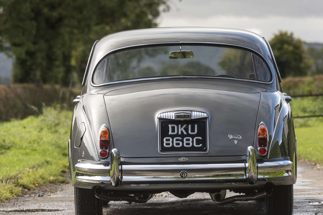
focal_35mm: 253
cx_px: 182
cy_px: 112
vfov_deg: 5.4
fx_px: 2271
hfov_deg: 8.1
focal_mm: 190
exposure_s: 1/125
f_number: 6.3
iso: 200
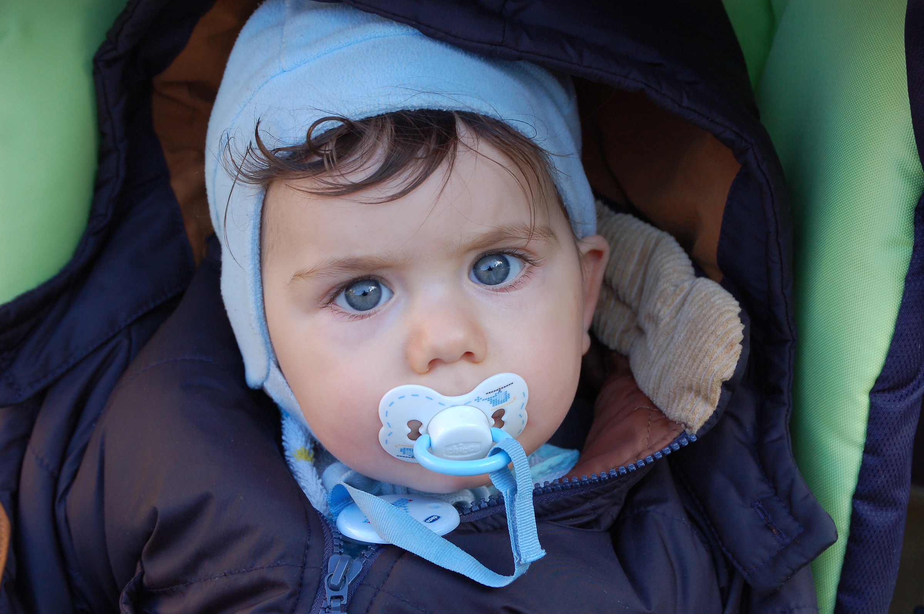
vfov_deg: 13.8
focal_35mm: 99
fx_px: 2538
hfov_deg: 20.6
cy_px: 307
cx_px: 462
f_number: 6.3
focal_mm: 66
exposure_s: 1/125
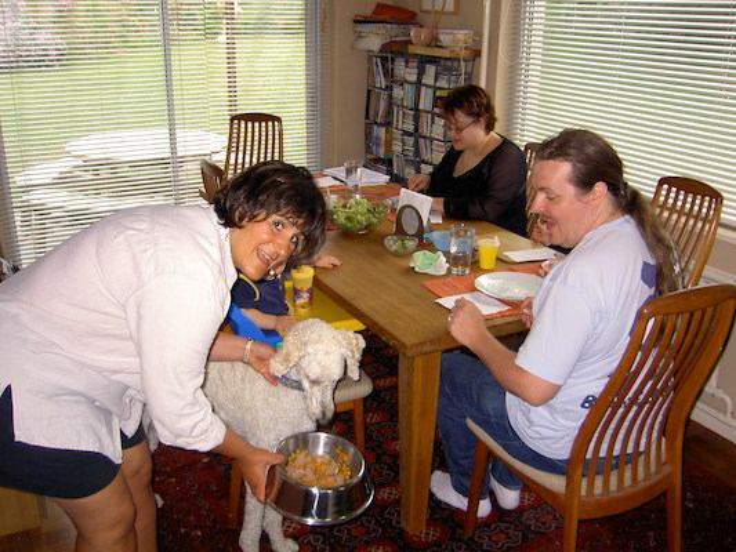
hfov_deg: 53.9
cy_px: 276
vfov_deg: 41.8
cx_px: 368
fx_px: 723
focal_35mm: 34
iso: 100
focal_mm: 5.6
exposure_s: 1/60
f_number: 2.8
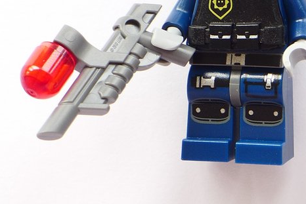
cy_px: 5
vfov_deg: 6.0
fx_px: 1930
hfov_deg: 8.8
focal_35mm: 227
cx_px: 484
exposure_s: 1/30
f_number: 3.5
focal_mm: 13.7
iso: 100
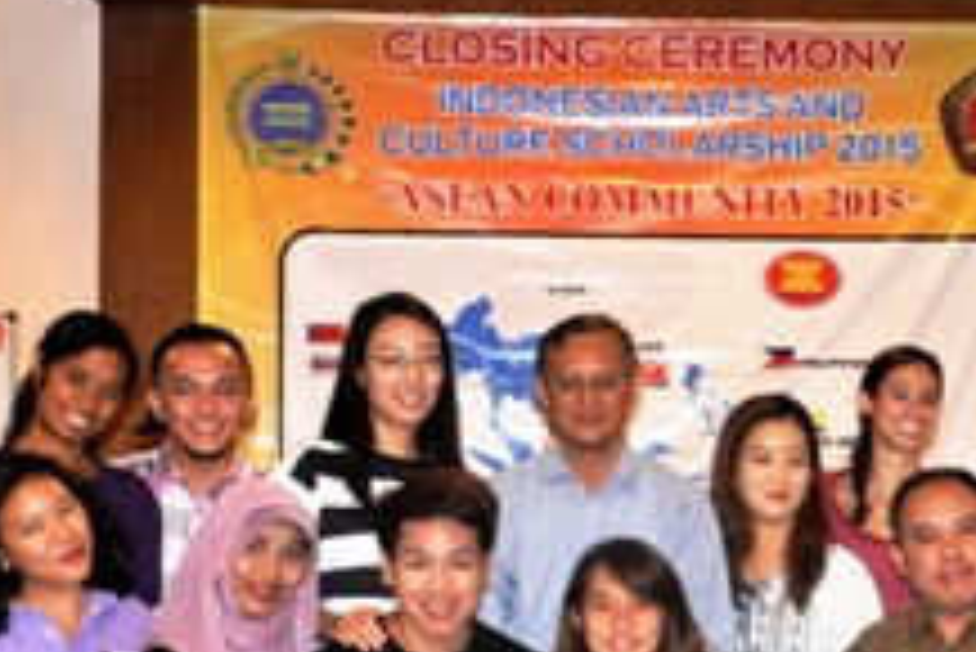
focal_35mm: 99
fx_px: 2686
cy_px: 495
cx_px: 693
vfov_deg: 13.8
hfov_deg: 20.5
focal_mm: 32
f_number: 5
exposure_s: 1/60
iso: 1600
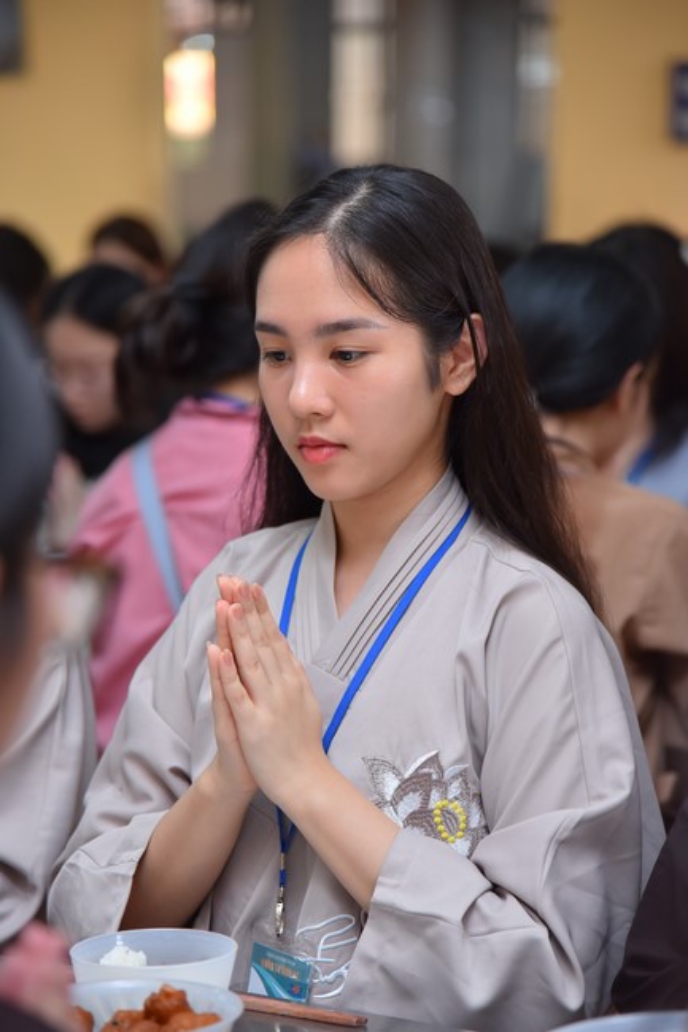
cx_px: 344
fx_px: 3212
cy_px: 516
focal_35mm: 112
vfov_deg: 18.3
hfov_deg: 12.2
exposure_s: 1/80
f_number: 4
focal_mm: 112
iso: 640
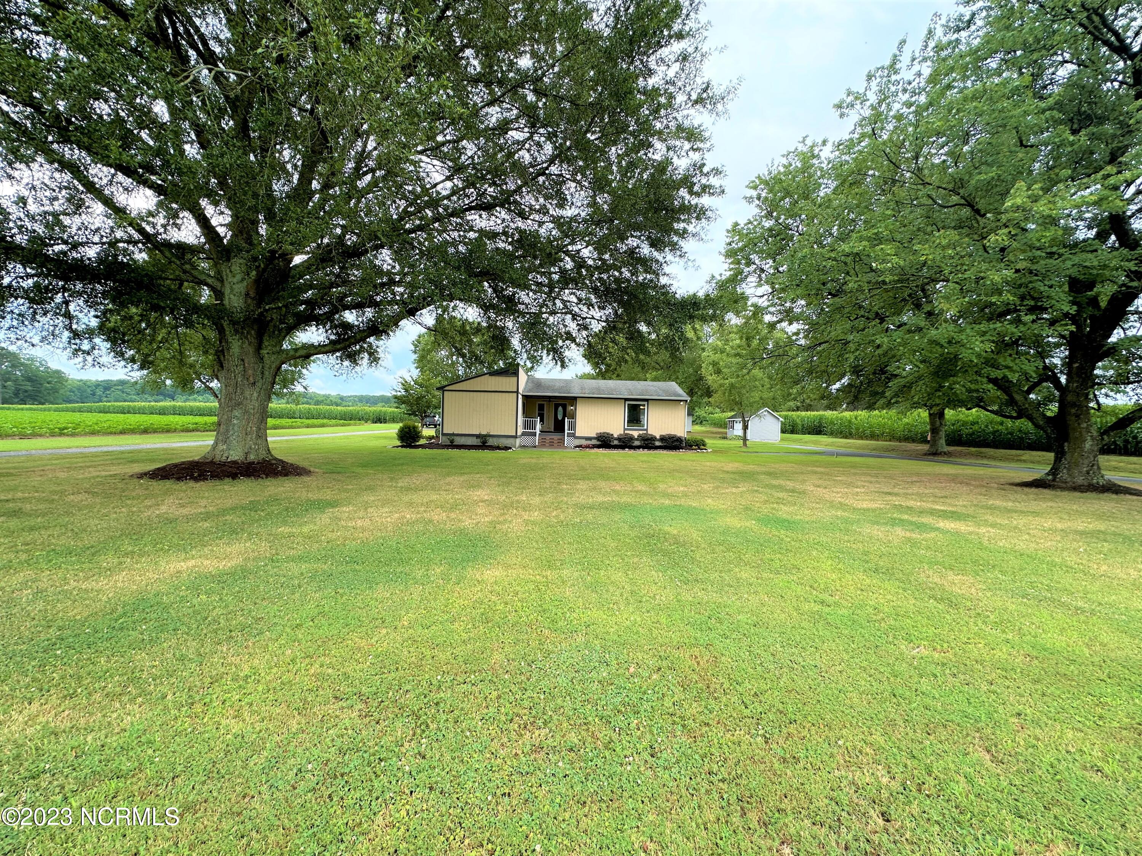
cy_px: 428
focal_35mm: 14
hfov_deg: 102.1
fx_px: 462
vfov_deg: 85.7
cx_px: 571
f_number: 2.2
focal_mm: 2.22
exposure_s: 1/332
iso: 40
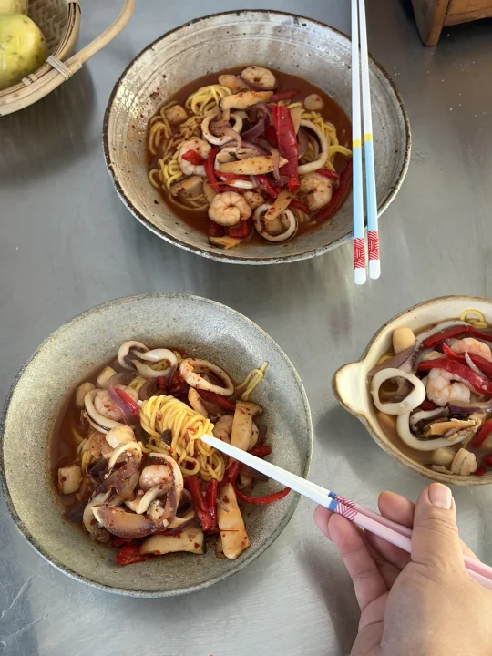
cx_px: 246
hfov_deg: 30.3
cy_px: 328
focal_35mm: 48
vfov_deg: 39.7
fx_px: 910
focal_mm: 6.76
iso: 500
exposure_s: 1/40
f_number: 1.78
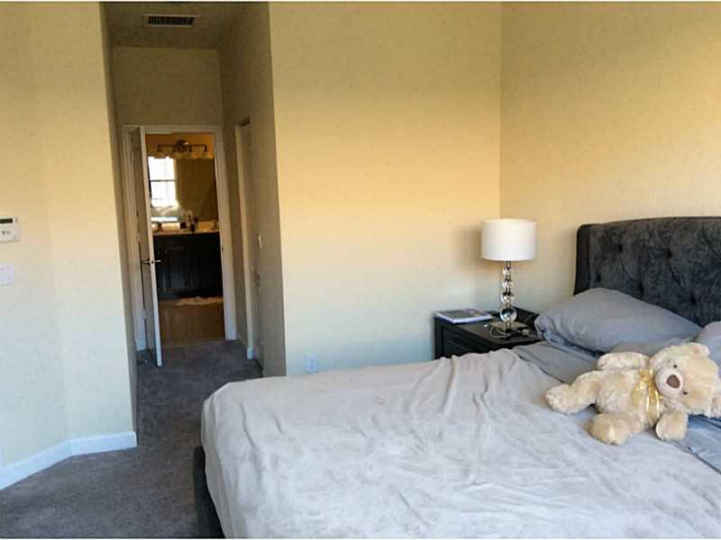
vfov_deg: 44.2
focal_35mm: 32
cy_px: 270
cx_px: 360
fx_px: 667
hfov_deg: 56.8
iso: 125
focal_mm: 3.3
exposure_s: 1/24
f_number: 2.4
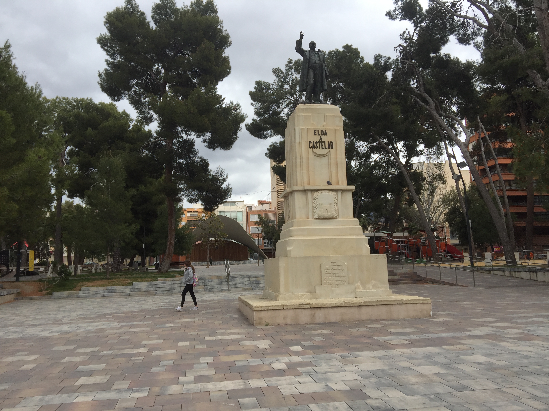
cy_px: 206
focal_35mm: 29
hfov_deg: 61.7
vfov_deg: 48.2
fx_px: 460
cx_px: 274
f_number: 2.2
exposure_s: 1/1163
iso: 32
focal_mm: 4.15
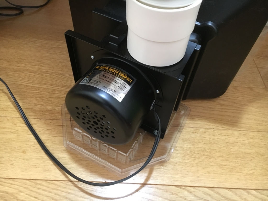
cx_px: 134
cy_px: 100
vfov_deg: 48.2
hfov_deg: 61.7
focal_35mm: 29
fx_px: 225
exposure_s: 1/15
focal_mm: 4.15
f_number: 2.2
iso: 200
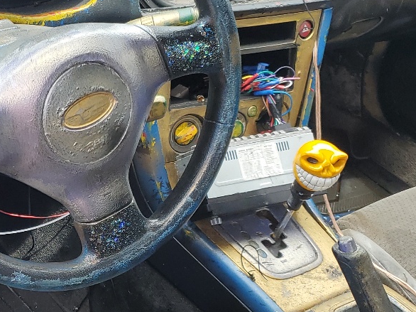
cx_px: 25
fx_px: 853
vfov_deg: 20.6
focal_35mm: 71
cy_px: 222
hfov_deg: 26.3
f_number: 1.5
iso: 50
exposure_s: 1/303
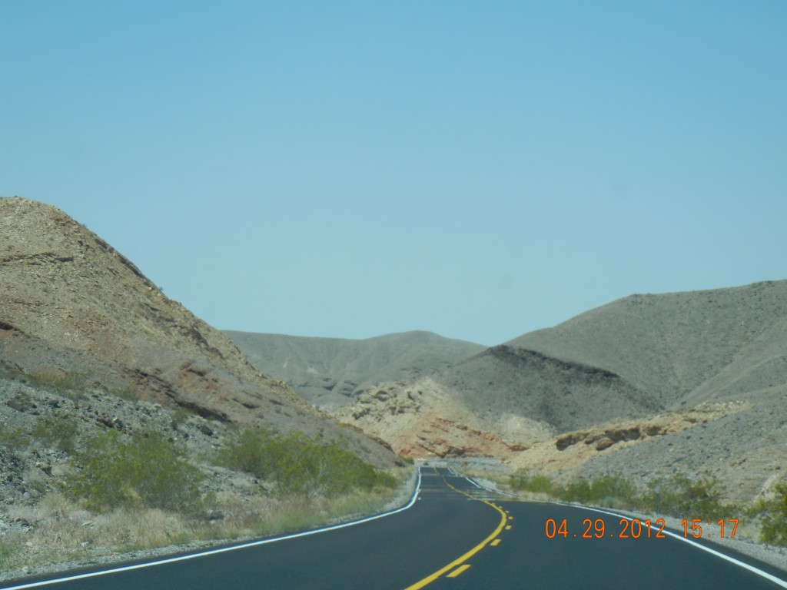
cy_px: 295
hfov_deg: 17.0
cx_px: 394
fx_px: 2637
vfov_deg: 12.8
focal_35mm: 116
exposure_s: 1/922
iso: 160
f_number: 4.6
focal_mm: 20.9
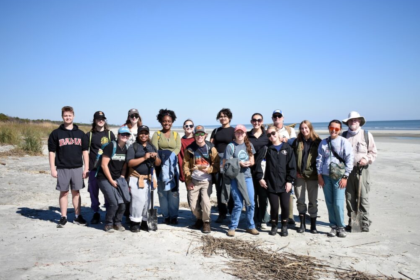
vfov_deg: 31.2
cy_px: 138
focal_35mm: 43
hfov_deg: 45.4
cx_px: 215
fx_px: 501
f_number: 4.2
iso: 100
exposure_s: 1/800
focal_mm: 28
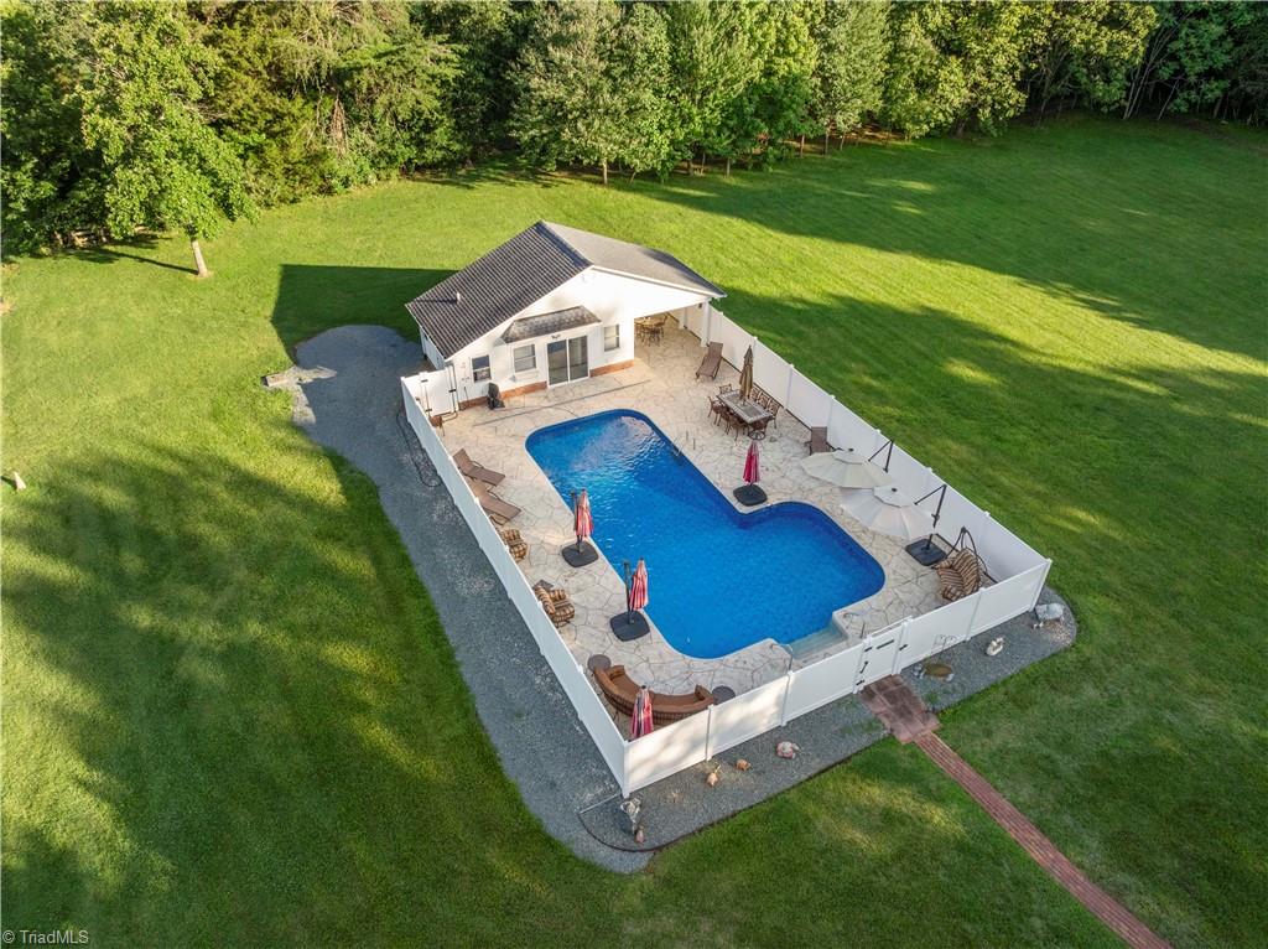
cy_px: 474
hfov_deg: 71.6
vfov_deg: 56.7
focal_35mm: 24
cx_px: 634
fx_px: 878
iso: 400
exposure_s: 1/120
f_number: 4
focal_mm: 12.29
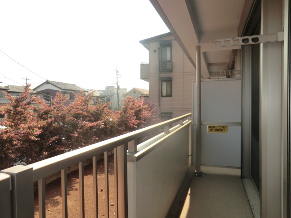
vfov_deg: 56.8
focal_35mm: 24
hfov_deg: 71.6
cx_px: 146
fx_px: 202
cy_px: 109
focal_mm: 4.3
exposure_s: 1/500
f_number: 3.2
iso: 80
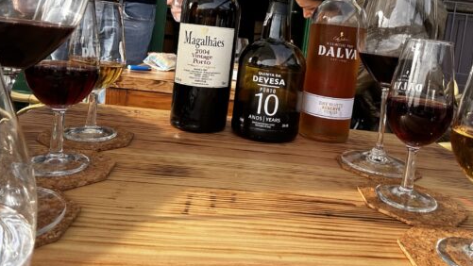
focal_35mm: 30
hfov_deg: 64.0
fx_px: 376
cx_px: 273
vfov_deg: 37.7
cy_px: 58
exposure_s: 1/240
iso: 25
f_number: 1.9
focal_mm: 2.69
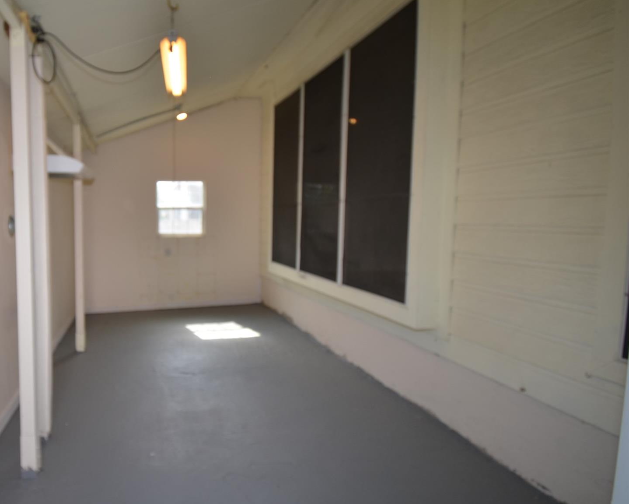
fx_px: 372
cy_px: 246
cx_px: 182
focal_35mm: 20
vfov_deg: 68.1
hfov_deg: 76.2
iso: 200
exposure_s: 1/100
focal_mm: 10
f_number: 5
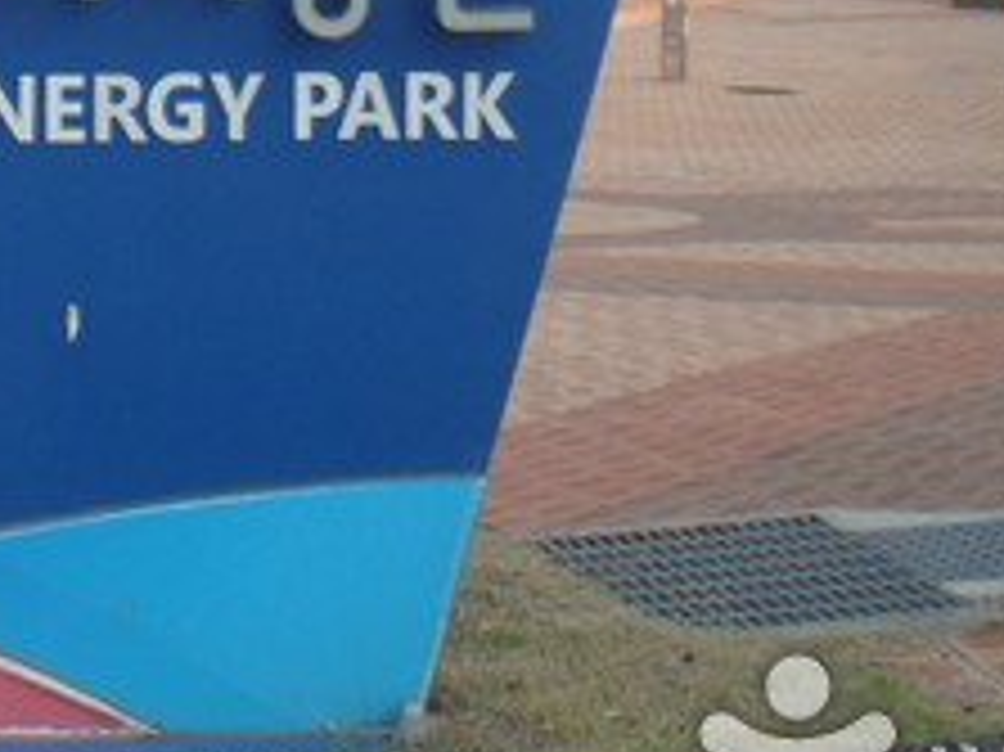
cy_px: -236
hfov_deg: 21.0
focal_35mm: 88
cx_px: -131
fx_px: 2551
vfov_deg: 15.9
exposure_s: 1/160
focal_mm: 5
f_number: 3.9
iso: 80
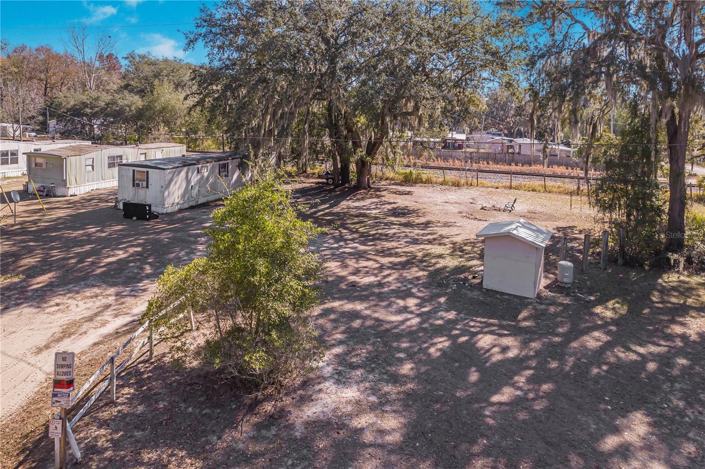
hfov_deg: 78.6
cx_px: 352
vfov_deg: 57.2
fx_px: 431
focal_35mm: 22
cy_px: 234
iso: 100
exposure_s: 1/80
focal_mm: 8.38
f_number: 2.8
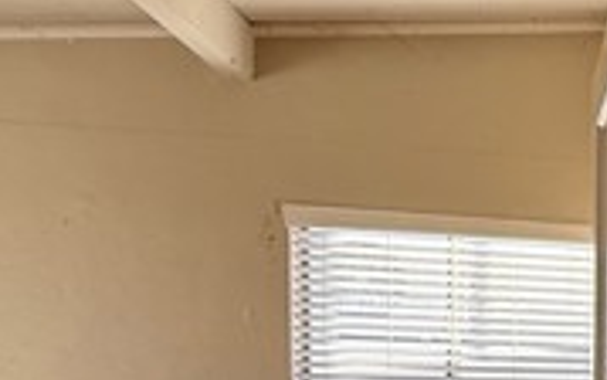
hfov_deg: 28.5
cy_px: 424
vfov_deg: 22.9
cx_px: 855
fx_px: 877
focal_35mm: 53
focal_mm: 2.22
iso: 80
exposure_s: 1/99
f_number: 2.2
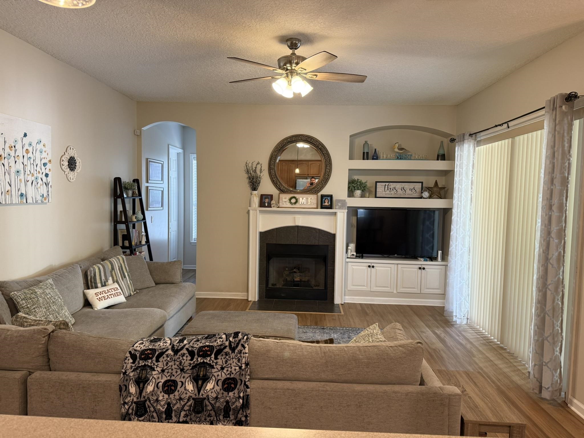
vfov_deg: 56.8
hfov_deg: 71.6
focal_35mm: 24
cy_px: 219
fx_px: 405
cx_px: 292
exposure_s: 1/60
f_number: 1.78
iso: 160
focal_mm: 6.76
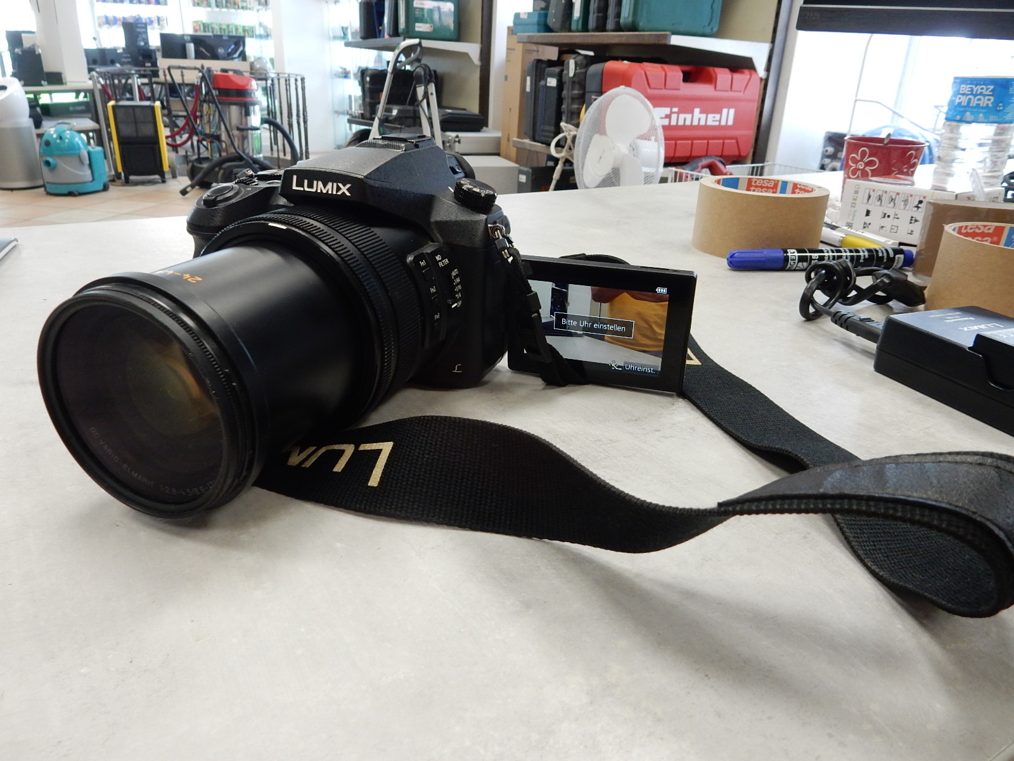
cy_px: 380
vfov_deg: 54.9
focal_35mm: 25
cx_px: 507
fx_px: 732
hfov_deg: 69.4
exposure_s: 1/30
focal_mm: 4.5
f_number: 3.7
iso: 200
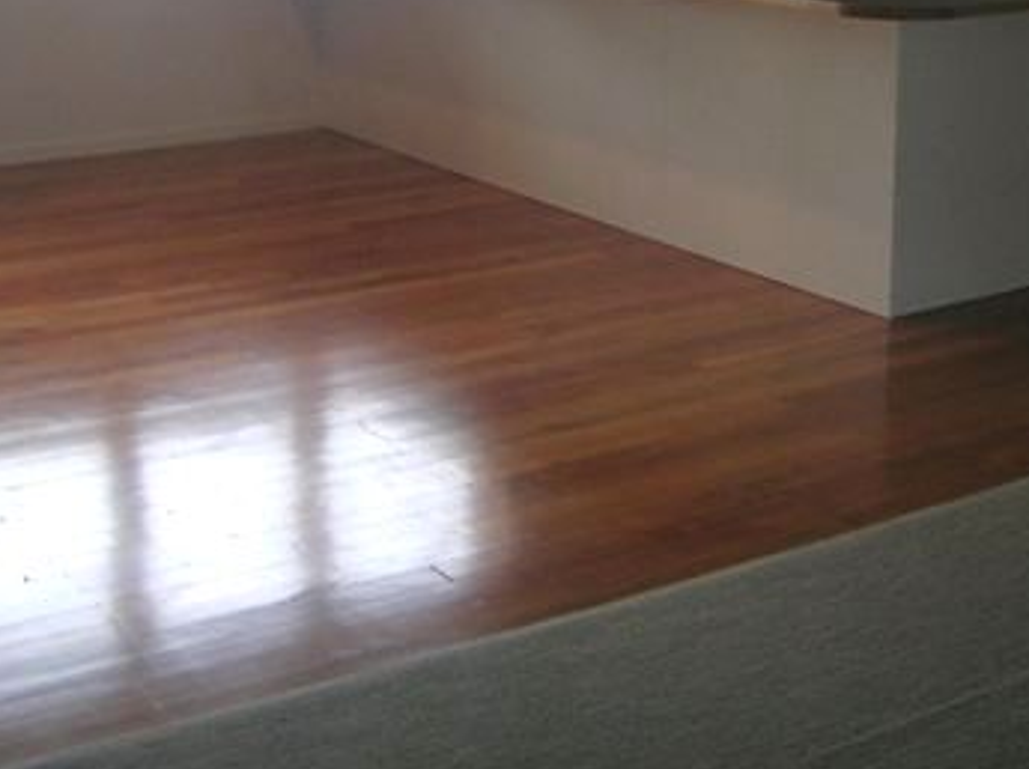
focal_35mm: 65
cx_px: 597
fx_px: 1930
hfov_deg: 29.8
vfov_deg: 22.0
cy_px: 77
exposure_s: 1/43.1
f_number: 2.8
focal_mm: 5.4
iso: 50
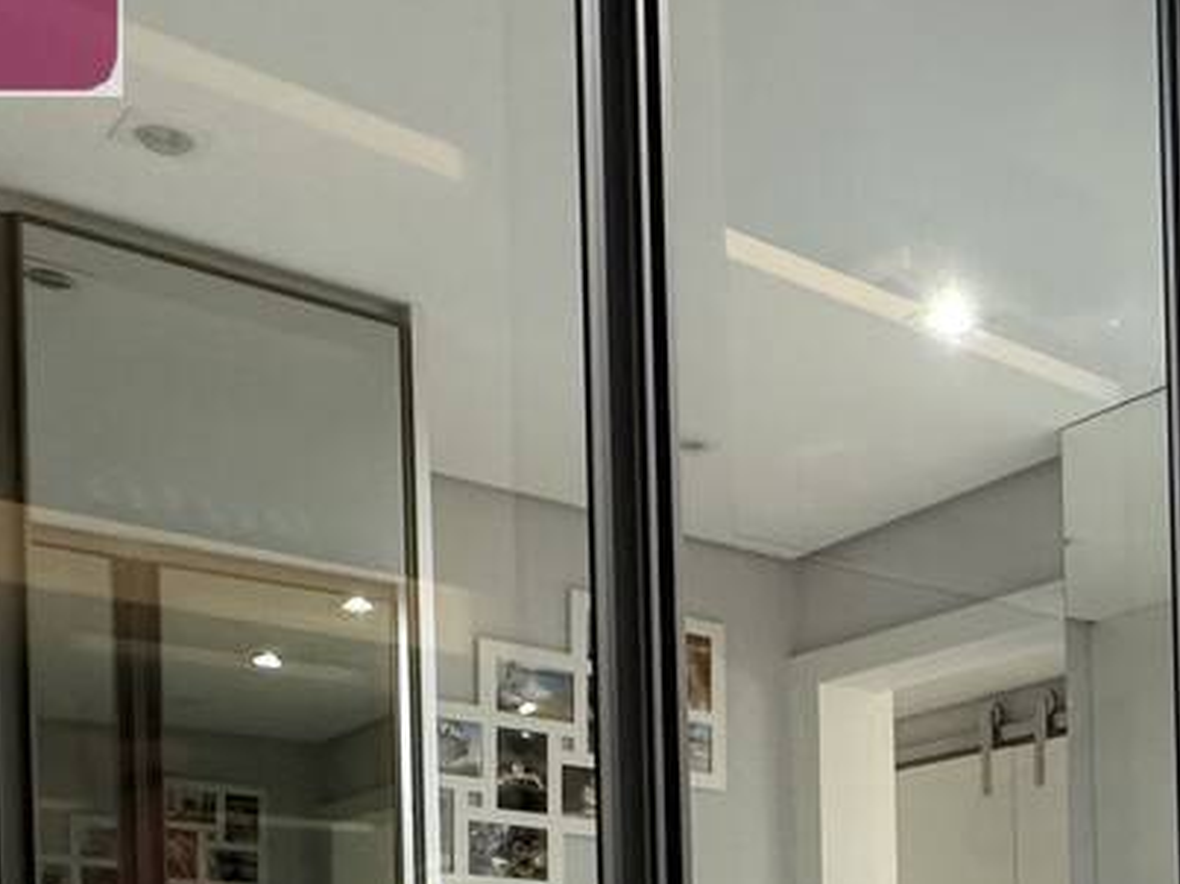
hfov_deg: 35.0
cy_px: 1054
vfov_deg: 26.1
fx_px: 1704
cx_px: 1148
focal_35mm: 50
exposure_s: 1/60
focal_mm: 2.22
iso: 250
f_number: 2.2
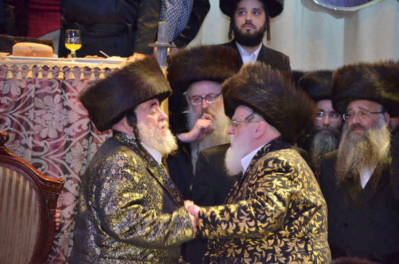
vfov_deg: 5.9
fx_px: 2571
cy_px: 132
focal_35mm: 232
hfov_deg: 8.9
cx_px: 200
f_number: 5.6
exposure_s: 1/100
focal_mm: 155
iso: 2500
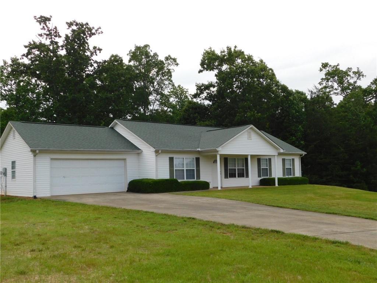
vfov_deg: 39.7
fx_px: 392
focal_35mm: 36
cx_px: 188
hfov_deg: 51.4
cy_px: 142
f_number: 3.5
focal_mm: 6.3
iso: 125
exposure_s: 1/640
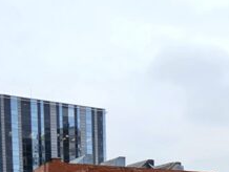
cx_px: 278
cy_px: 258
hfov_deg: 27.6
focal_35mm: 61
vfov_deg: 20.6
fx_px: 404
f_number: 2.2
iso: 50
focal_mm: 2.2
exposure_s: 1/500
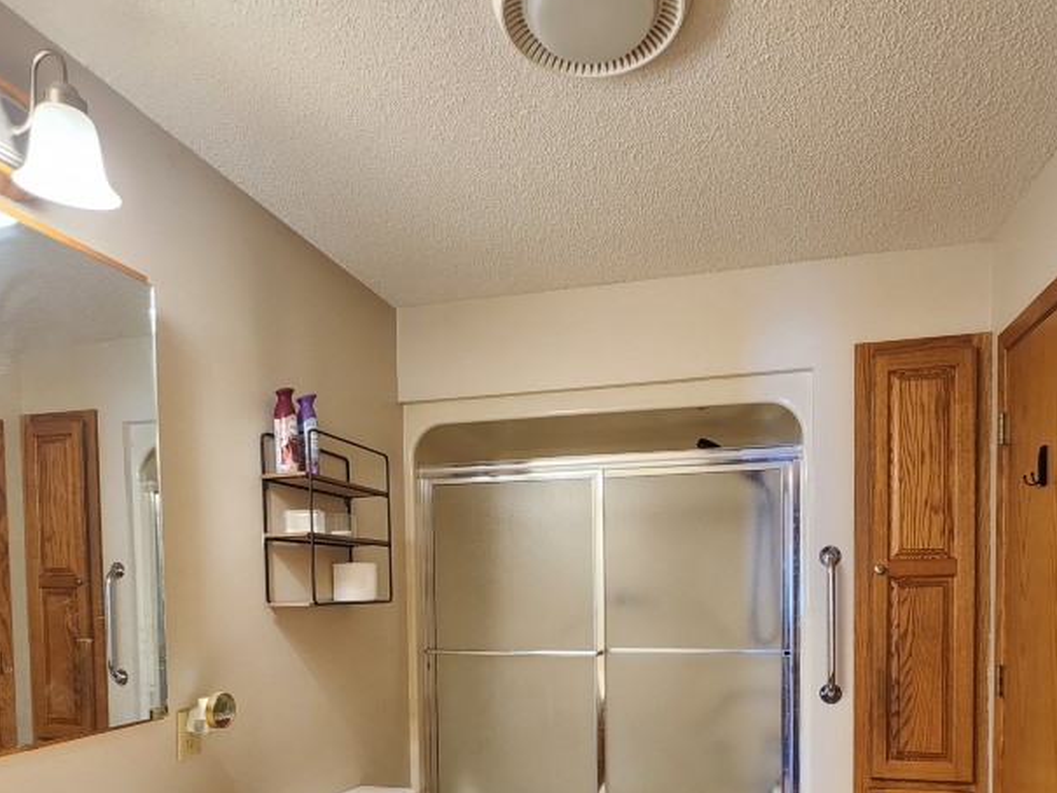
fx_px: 672
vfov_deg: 57.3
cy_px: 615
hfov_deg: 76.2
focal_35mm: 22
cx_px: 570
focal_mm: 2.2
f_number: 2.2
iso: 320
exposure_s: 1/30
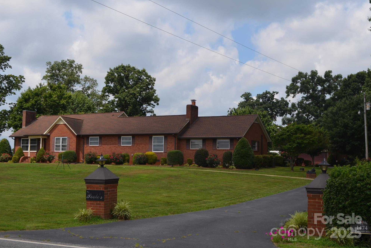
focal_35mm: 45
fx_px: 459
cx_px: 185
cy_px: 122
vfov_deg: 30.2
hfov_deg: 44.0
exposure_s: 1/250
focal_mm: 29
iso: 100
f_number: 8
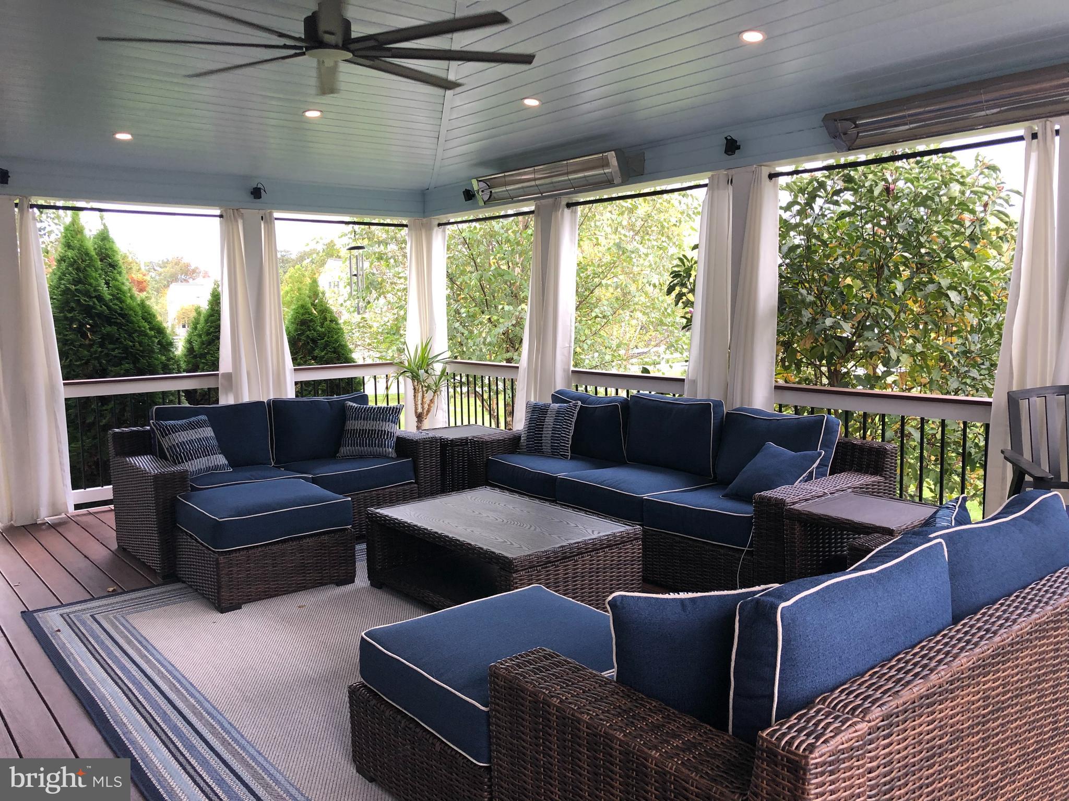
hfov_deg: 63.4
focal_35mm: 28
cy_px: 400
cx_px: 534
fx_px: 865
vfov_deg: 49.7
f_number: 1.8
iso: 32
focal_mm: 4
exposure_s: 1/40
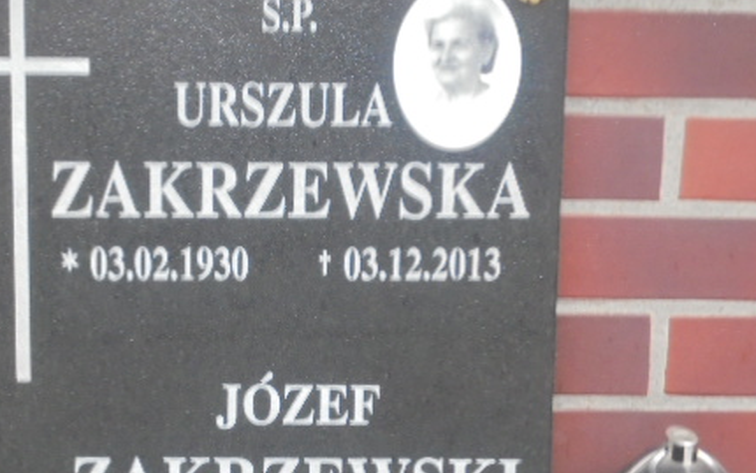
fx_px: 2081
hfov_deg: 20.5
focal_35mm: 101
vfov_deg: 12.9
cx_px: 276
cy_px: 360
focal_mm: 11.5
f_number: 5.6
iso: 400
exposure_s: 1/13
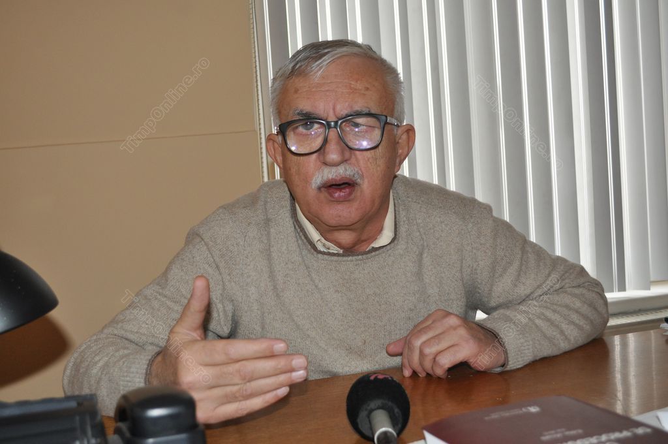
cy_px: 222
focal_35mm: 44
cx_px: 334
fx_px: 806
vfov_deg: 30.8
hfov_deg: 45.0
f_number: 4.5
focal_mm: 29
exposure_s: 1/60
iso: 800
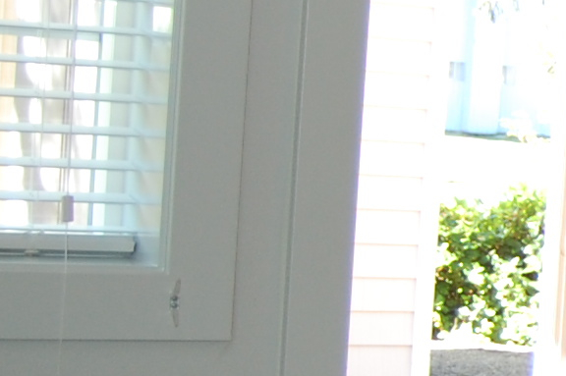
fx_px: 2215
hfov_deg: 12.4
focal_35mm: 141
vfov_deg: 9.7
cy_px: 243
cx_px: 1218
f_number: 3.5
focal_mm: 18
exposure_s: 1/160
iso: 400
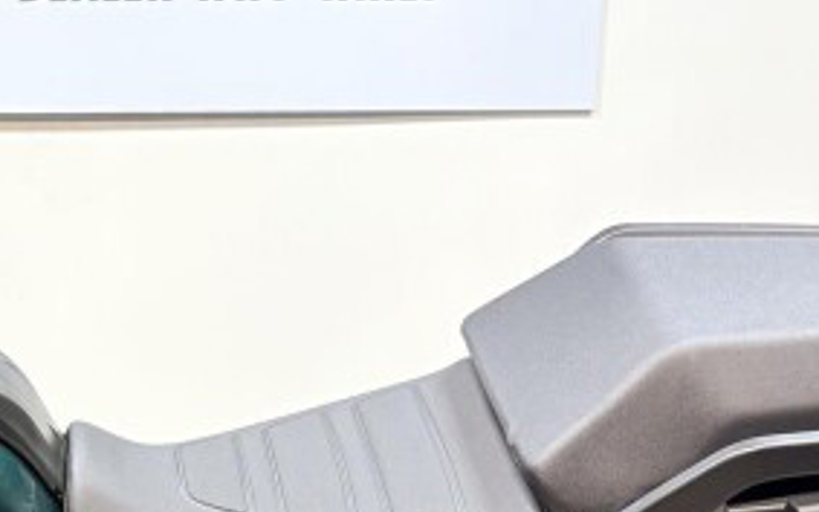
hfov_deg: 19.2
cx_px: -77
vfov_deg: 12.4
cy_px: 579
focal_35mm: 104
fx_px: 2322
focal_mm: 5.96
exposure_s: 1/120
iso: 50
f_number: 1.6
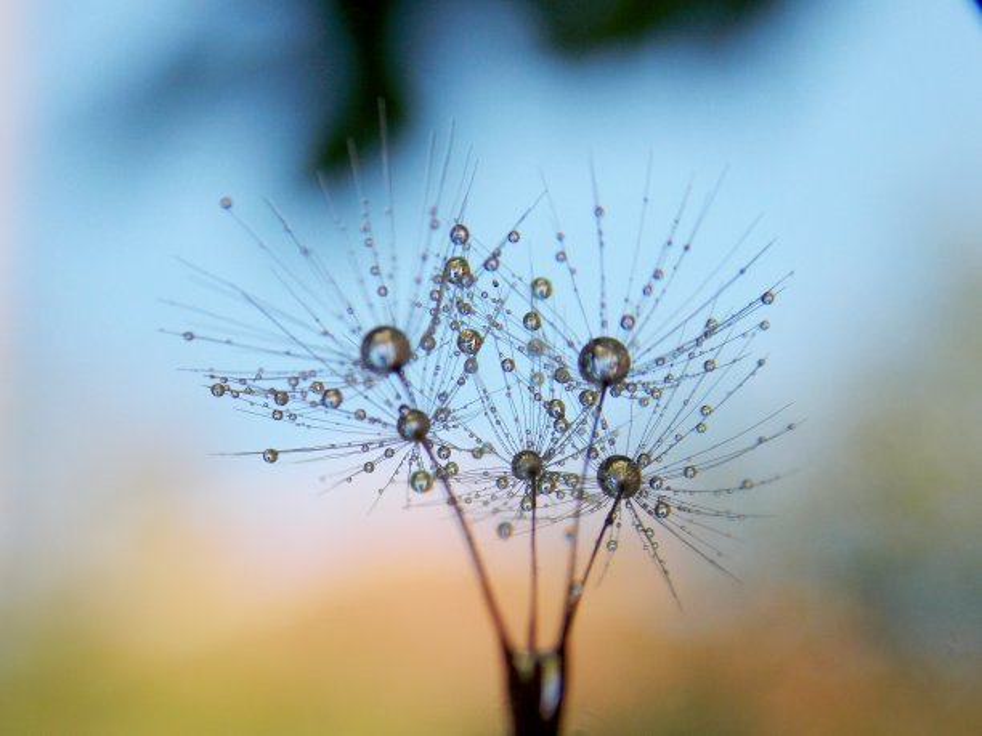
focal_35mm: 118
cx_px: 491
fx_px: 3347
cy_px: 368
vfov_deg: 12.6
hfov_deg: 16.7
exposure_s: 1/320
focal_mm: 20.9
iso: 80
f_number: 4.8
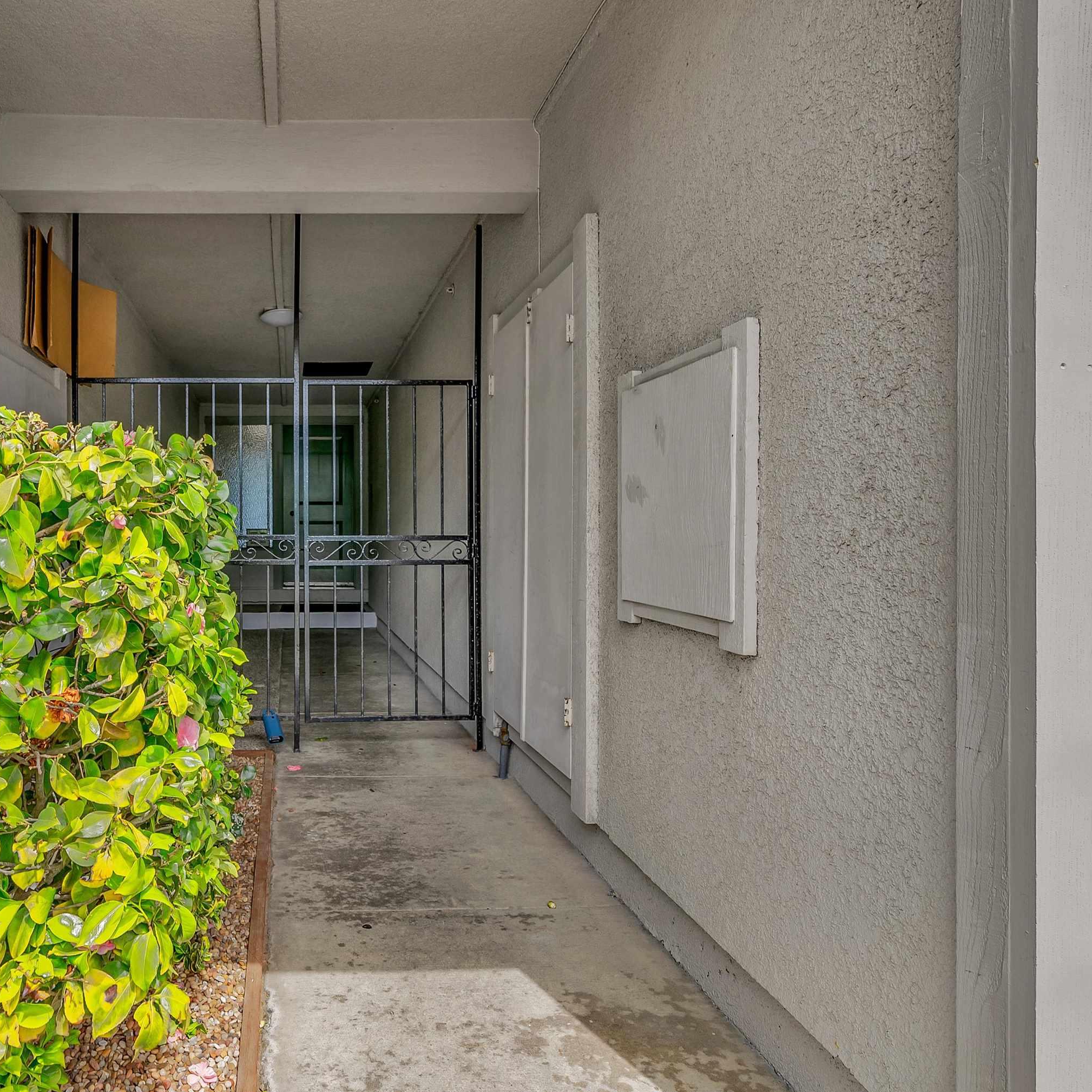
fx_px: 785
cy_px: 538
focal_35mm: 22
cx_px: 288
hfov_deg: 65.8
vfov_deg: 69.6
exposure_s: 1/60
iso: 80
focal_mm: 17
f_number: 9
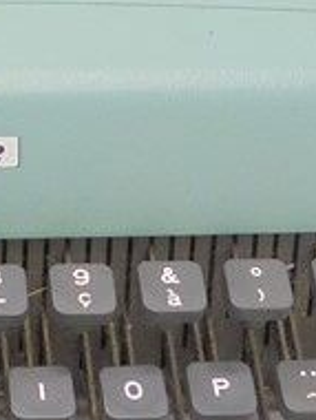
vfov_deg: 12.2
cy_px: 141
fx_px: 1955
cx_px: -167
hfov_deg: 9.0
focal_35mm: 161
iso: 100
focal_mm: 6.1
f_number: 4
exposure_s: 1/80
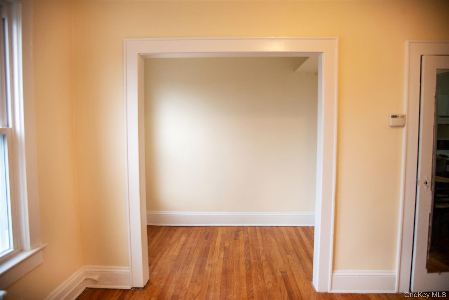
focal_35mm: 24
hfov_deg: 73.7
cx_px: 224
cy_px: 150
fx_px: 299
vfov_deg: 53.1
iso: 800
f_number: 4
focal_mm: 24
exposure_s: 1/160
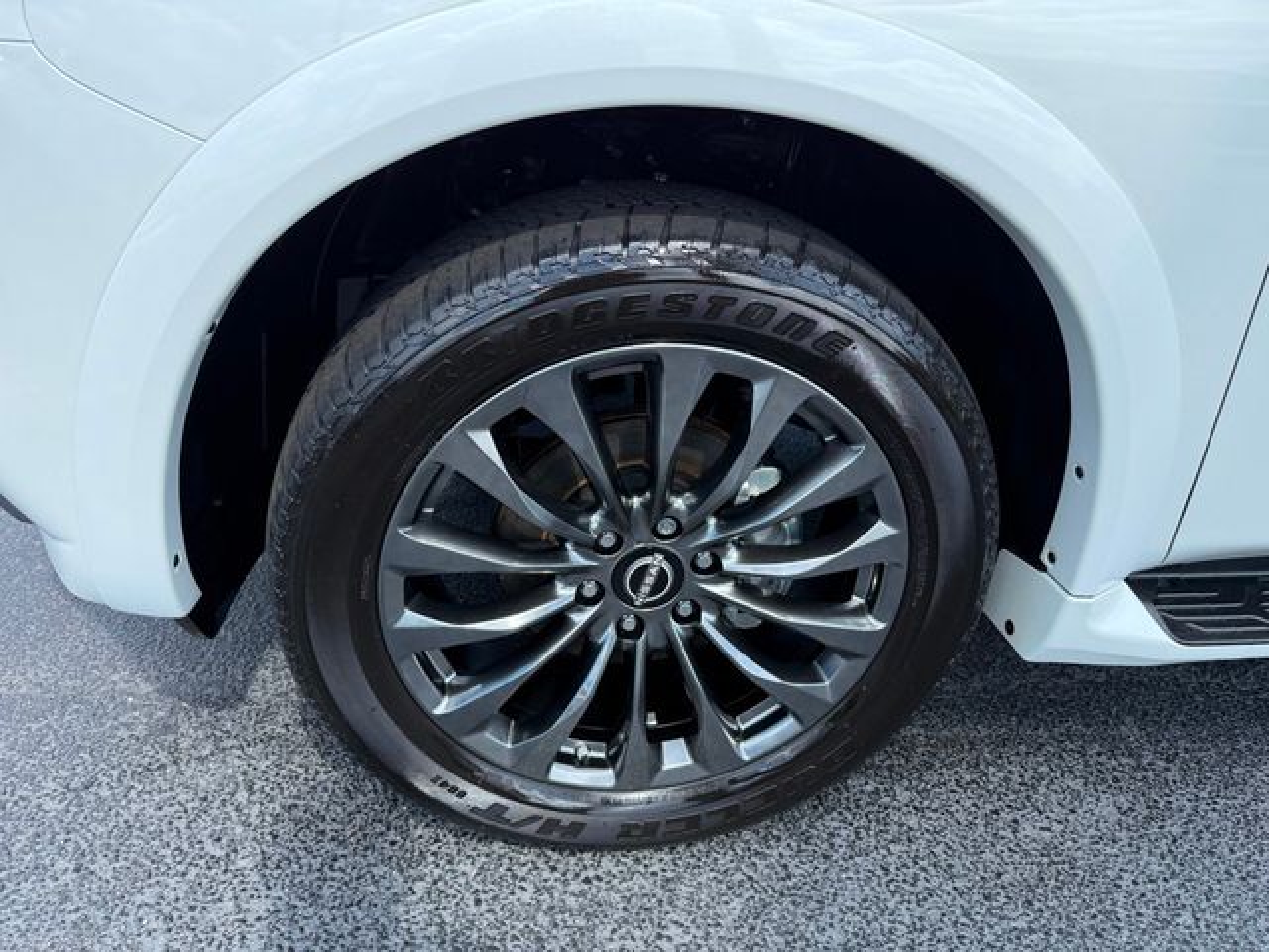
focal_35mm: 24
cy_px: 476
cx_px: 634
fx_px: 880
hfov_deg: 71.6
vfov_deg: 56.8
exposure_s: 1/1493
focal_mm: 6.76
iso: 100
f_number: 1.78
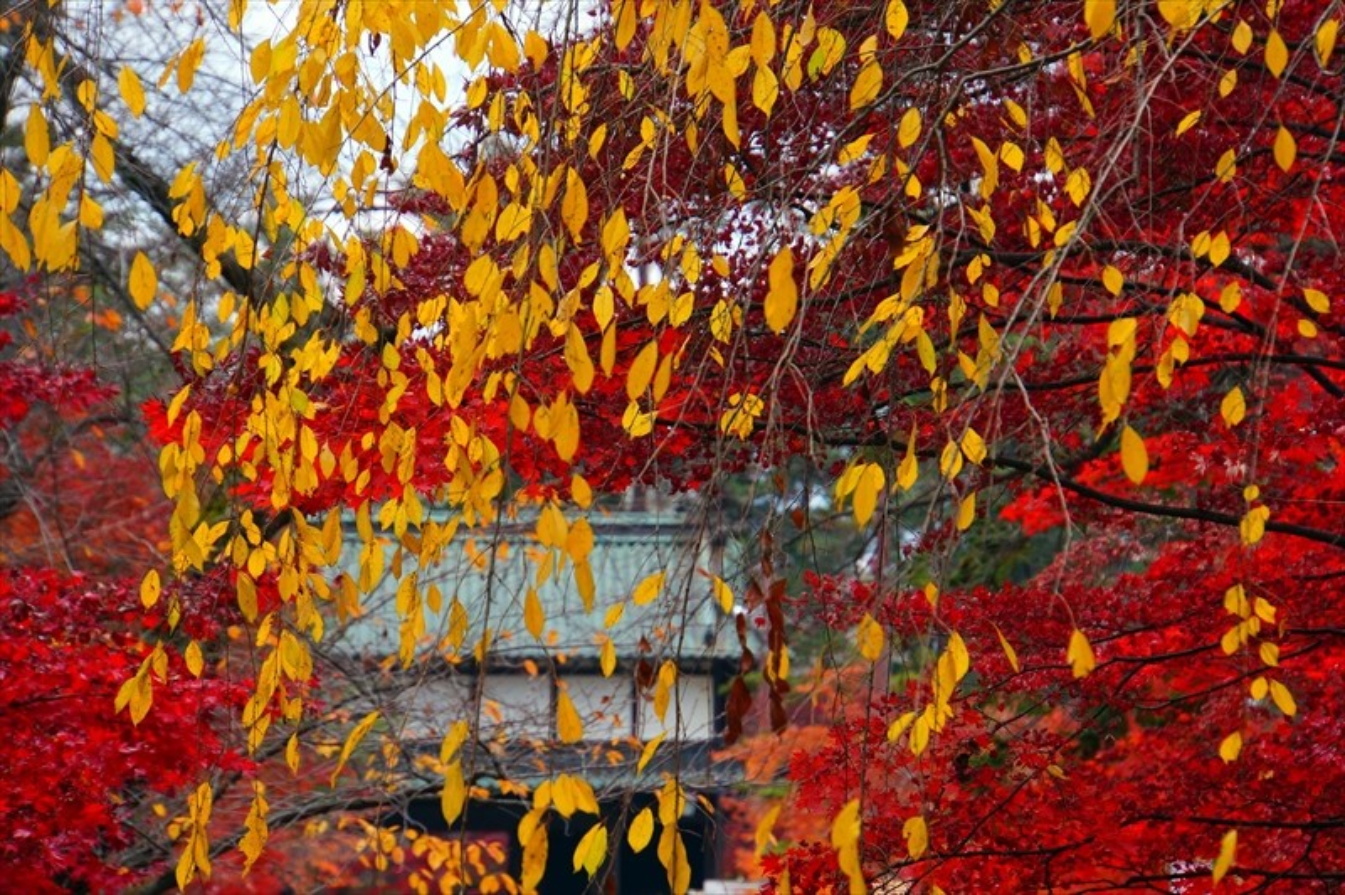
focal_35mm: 240
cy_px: 448
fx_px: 8976
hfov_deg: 8.6
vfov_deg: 5.7
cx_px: 672
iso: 400
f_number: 6.3
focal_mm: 160.3
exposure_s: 1/200
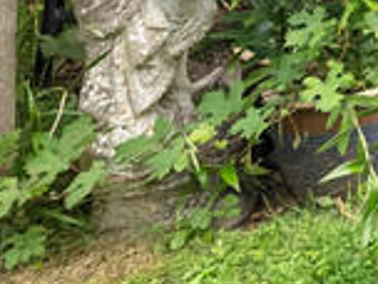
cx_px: 1176
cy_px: -491
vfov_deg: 10.9
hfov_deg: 10.9
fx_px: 1136
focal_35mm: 104
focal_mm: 16
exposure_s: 1/640
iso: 800
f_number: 7.1
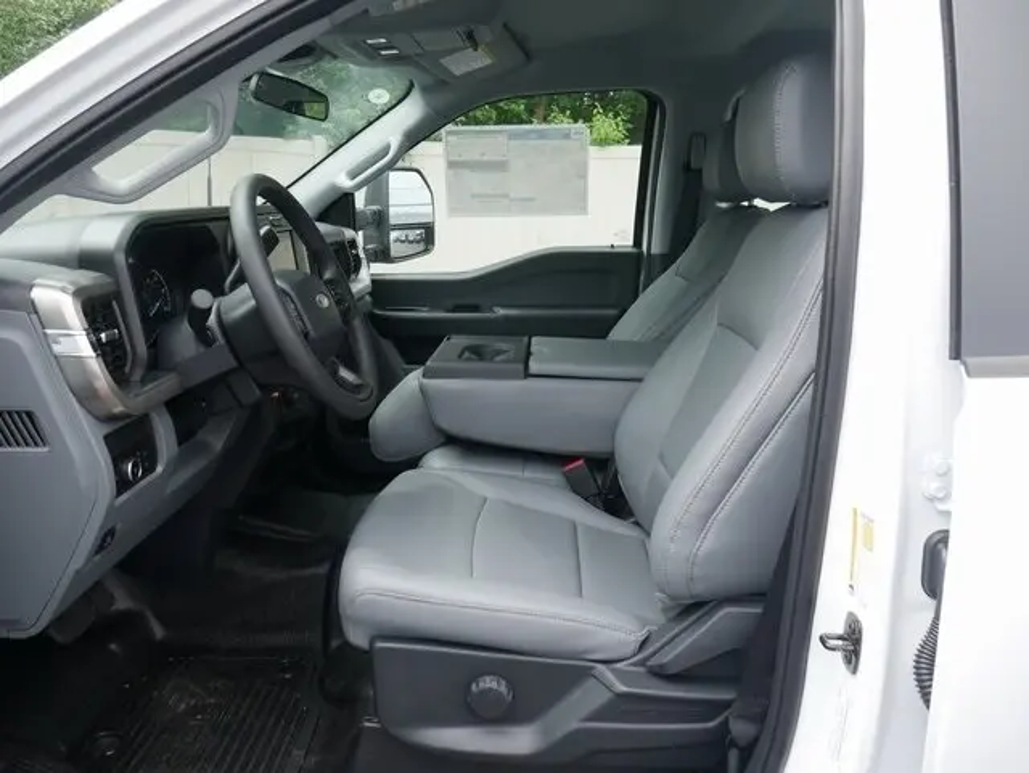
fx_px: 833
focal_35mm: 28
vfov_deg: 49.8
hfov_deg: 63.4
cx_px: 514
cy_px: 386
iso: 200
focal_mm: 14
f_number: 5
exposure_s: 1/250
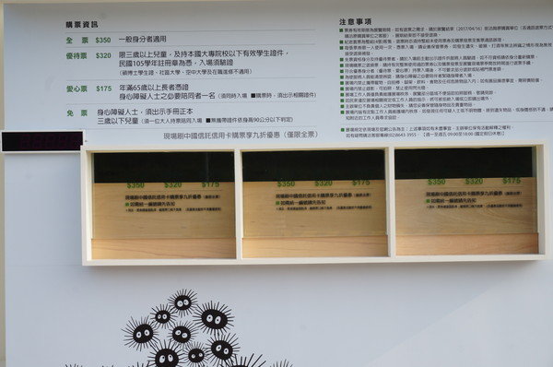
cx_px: 276
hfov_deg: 36.0
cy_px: 184
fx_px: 851
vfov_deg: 24.3
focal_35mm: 56
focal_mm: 37
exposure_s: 1/200
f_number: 13
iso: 200
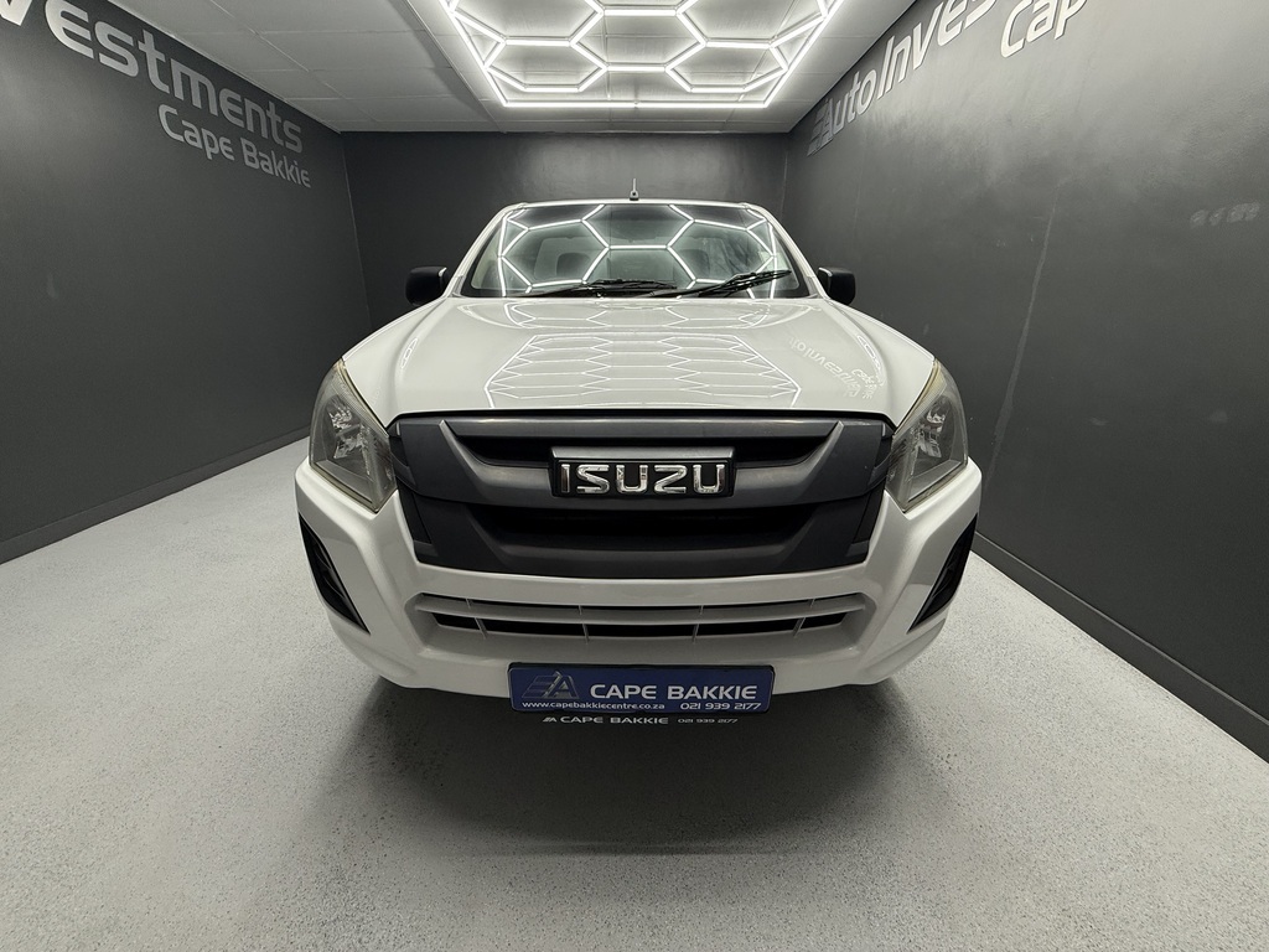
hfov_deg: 102.1
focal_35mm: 14
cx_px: 634
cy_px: 476
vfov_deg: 85.7
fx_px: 513
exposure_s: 1/100
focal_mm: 2.22
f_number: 2.2
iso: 100
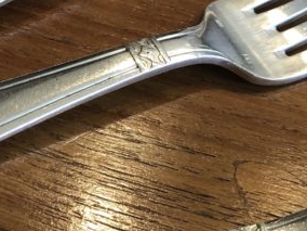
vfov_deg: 14.5
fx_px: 896
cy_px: 15
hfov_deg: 19.0
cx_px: 13
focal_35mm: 101
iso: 40
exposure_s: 1/17
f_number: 1.8
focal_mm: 4
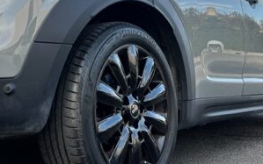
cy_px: -4
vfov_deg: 21.2
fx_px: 423
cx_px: 72
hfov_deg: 34.0
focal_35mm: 59
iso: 50
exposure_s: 1/658
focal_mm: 5.7
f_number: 1.5
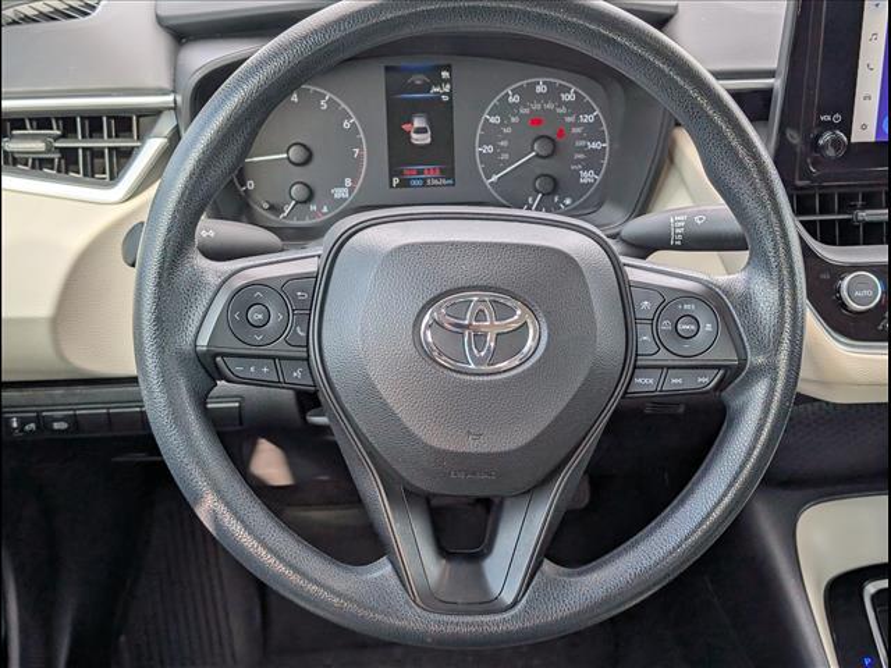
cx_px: 446
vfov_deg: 29.7
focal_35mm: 49
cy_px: 334
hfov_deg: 38.9
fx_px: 1261
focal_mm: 6.9
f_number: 1.68
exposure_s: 1/111
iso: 22
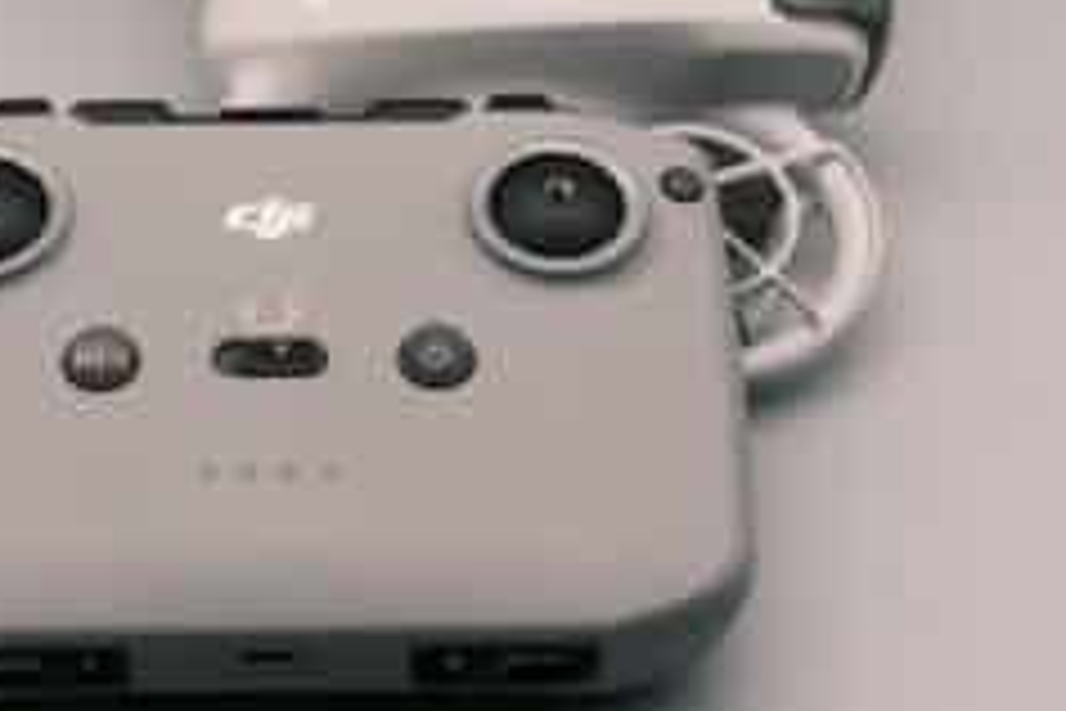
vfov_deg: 14.1
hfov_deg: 20.9
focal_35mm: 97
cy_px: 428
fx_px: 2872
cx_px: 270
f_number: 6.4
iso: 500
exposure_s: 1/160
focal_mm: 39.6
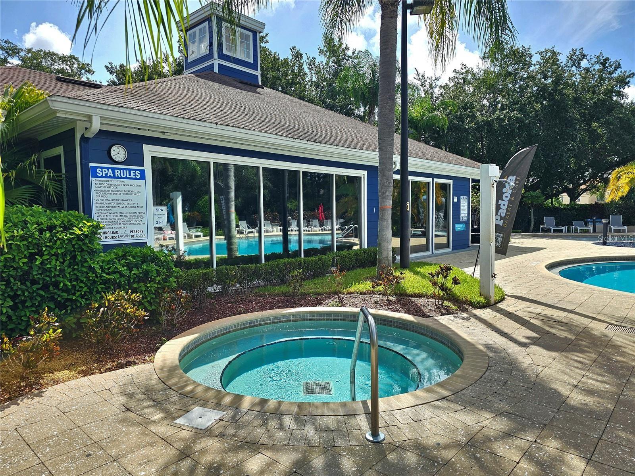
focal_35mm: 23
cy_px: 238
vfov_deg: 58.9
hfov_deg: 73.9
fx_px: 422
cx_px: 318
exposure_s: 1/1250
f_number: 1.7
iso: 20
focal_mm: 6.3
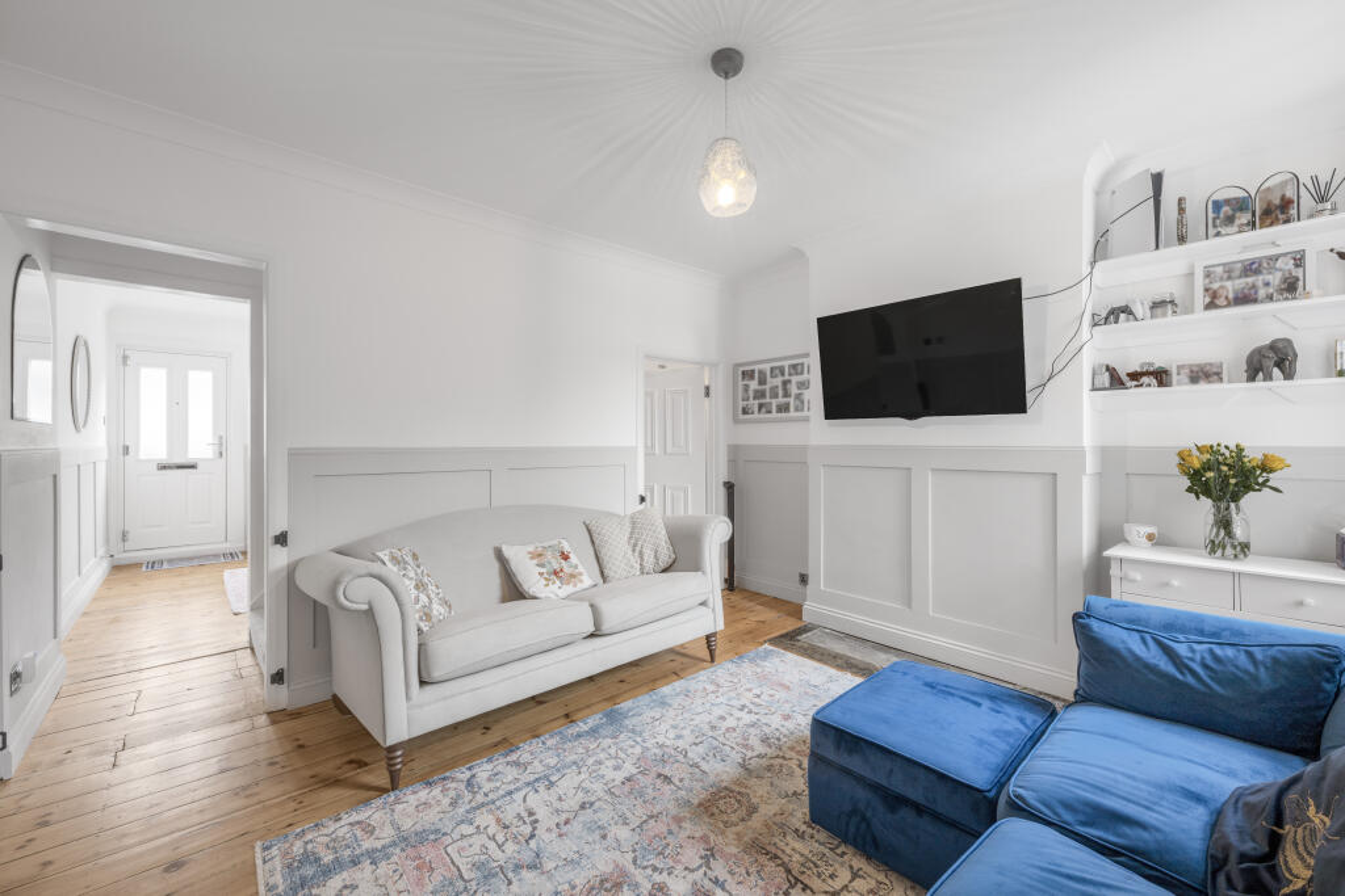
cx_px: 672
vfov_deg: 81.2
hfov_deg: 104.2
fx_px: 523
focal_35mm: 14
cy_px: 448
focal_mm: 14
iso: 64
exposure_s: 1/2
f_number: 11
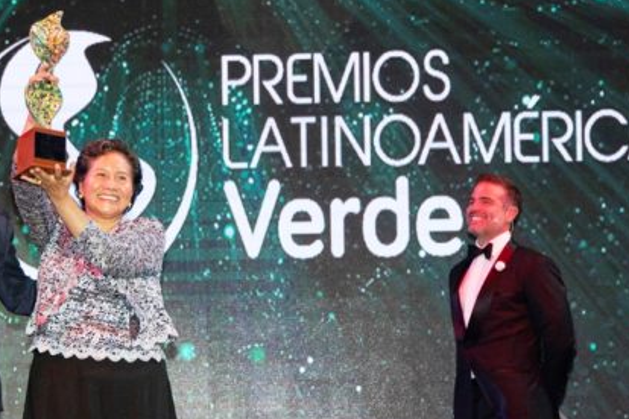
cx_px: 90
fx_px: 2428
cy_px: 311
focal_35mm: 139
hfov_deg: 14.6
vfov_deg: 9.9
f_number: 4
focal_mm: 50
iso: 1250
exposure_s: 1/200
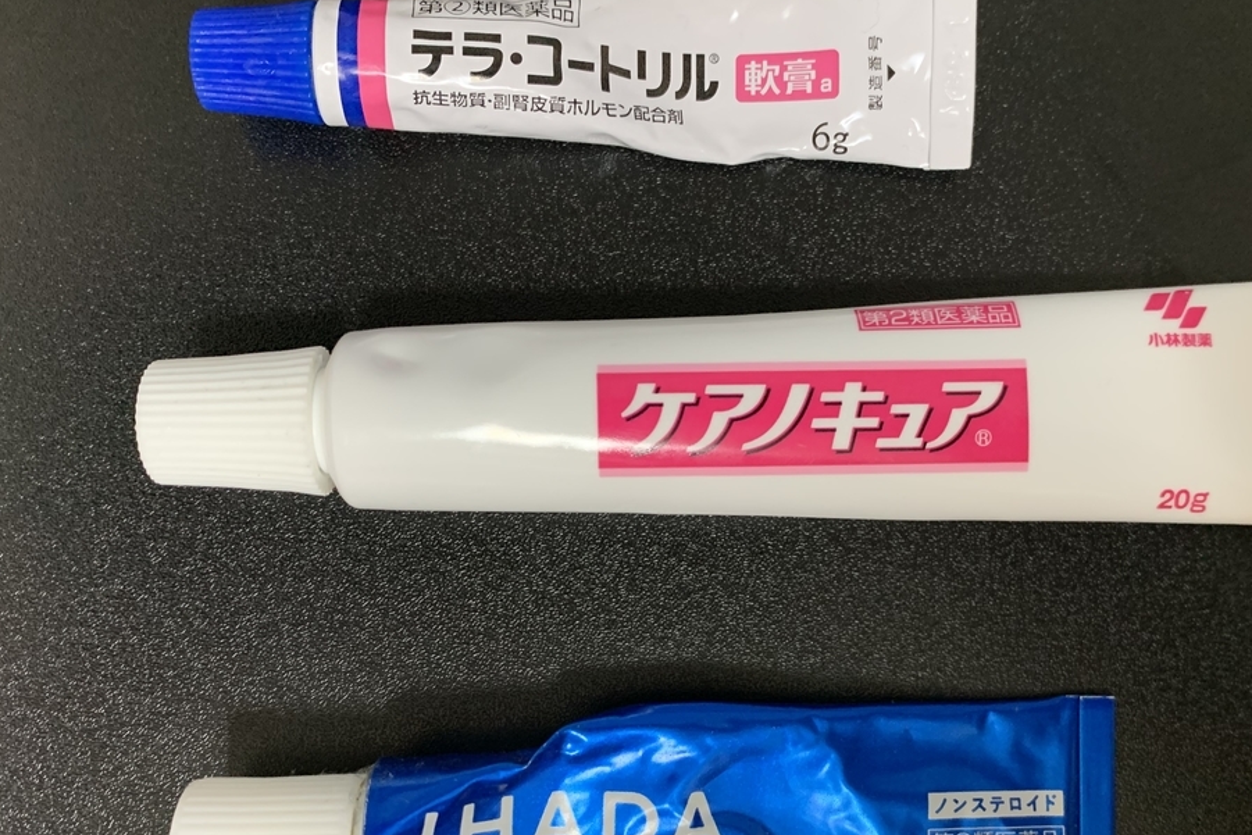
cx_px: 718
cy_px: 496
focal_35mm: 36
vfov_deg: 36.8
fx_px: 1252
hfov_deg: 52.9
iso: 400
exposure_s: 1/60
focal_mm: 4.25
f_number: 1.8
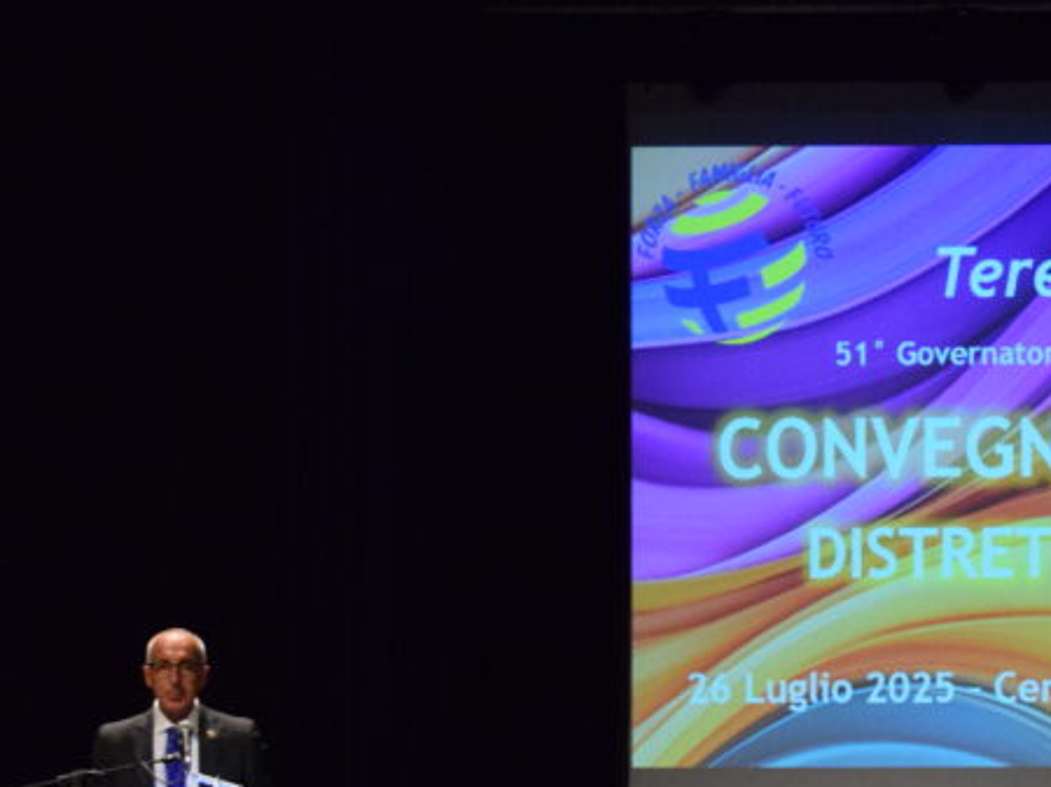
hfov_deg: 8.5
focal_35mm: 230
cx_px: 1154
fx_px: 6979
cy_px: 522
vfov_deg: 6.5
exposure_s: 1/125
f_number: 4.5
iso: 4000
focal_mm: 70
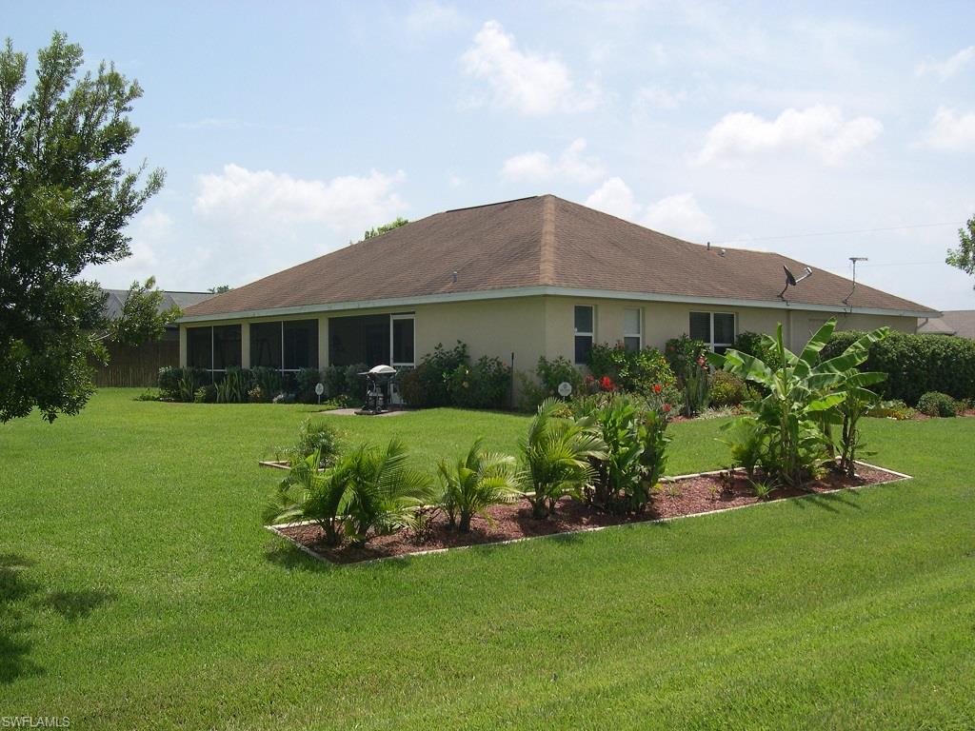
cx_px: 488
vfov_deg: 37.7
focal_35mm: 38
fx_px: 1070
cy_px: 366
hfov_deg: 49.0
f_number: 7.6
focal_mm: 8
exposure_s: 1/218
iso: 100
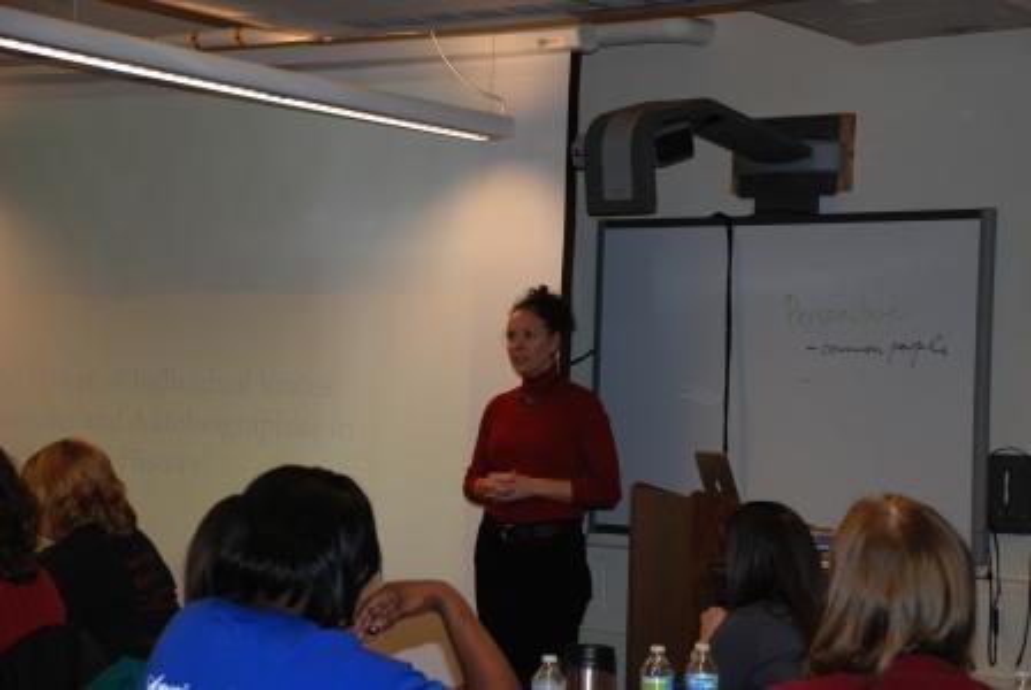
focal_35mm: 78
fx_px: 2237
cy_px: 345
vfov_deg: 17.5
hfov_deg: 26.0
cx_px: 516
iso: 200
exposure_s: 1/60
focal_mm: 52
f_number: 5
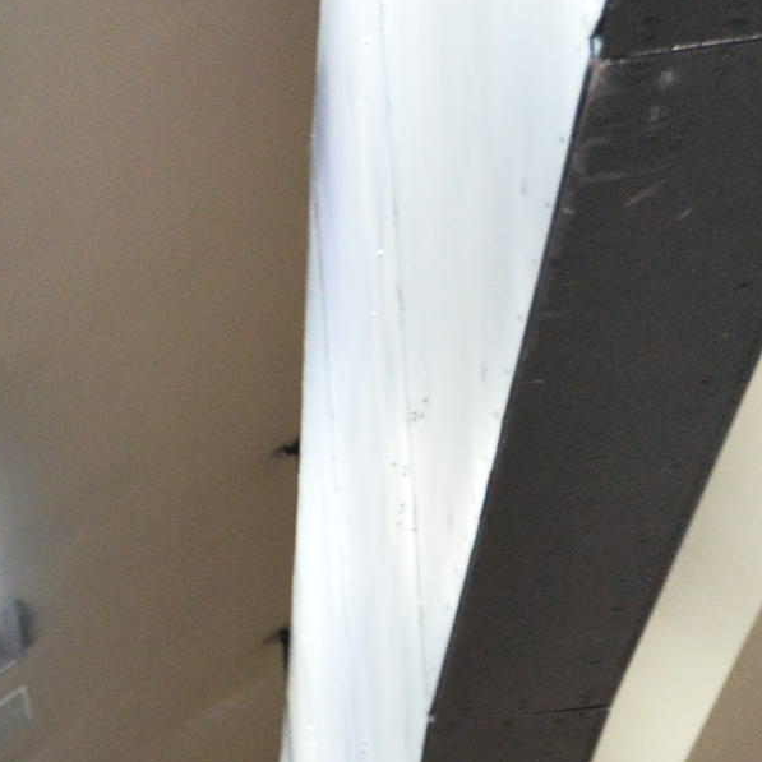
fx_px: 3736
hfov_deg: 10.6
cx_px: -830
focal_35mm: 150
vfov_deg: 11.1
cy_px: 1224
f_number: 5.6
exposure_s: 1/60
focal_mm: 35
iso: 2500
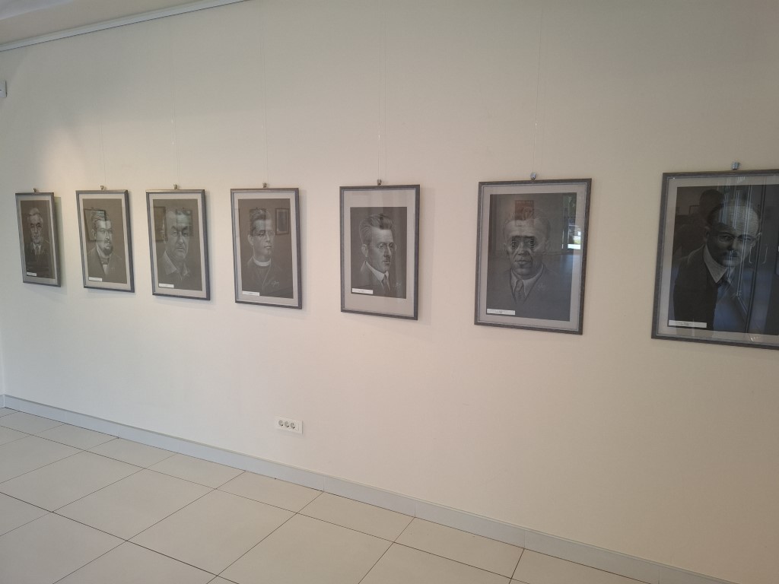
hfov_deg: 73.9
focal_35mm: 23
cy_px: 292
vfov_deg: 58.9
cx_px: 390
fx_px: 518
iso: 125
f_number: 1.8
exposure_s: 1/100
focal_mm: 5.54
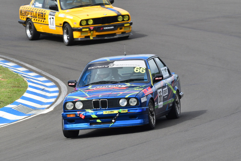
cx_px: 120
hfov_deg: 3.6
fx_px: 3817
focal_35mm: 570
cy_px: 80
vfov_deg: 2.4
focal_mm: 380
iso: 640
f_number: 10
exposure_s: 1/640
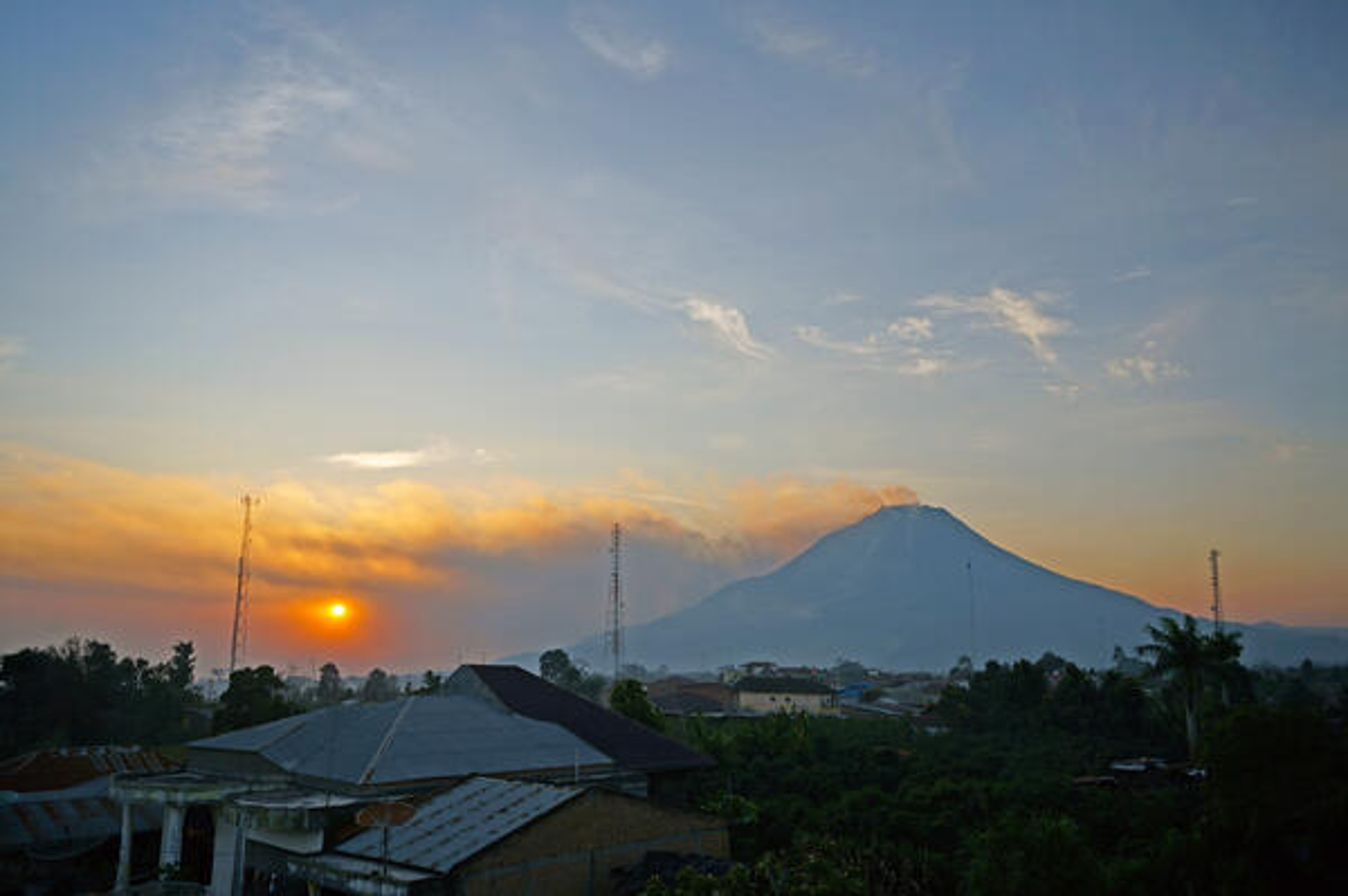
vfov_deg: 43.5
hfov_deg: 62.0
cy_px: 448
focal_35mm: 30
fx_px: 1122
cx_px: 674
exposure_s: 1/160
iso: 100
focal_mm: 20
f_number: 4
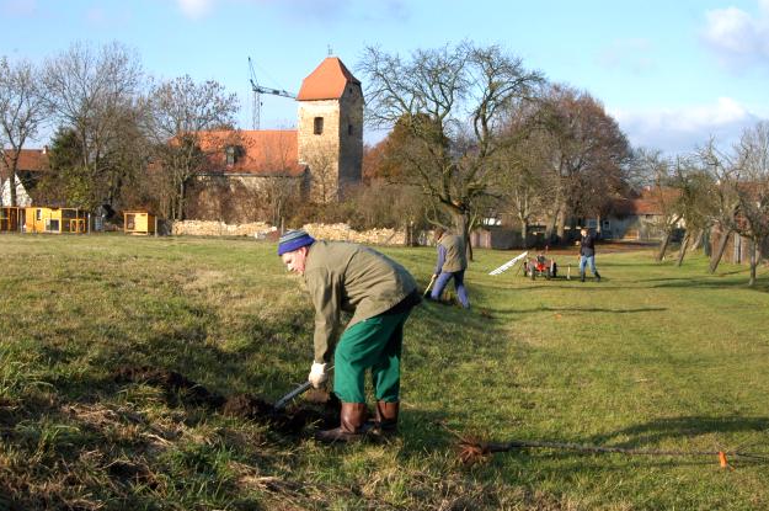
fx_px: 917
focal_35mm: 43
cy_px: 260
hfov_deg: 45.5
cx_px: 384
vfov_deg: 31.1
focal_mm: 28
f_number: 10
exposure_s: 1/350
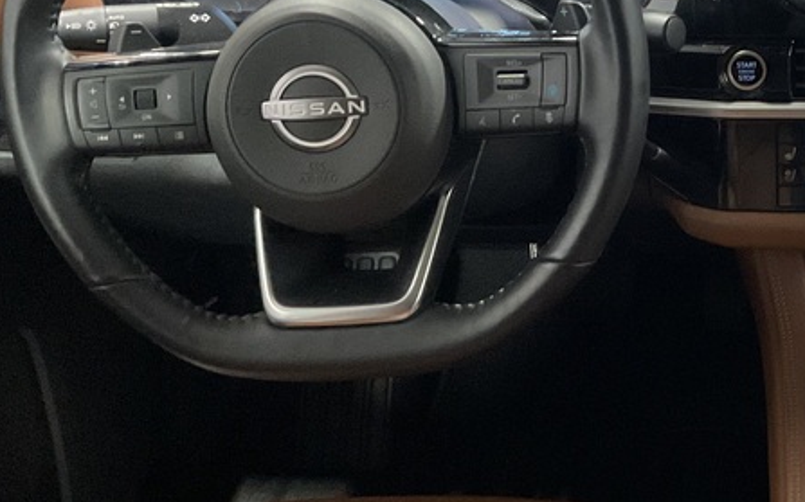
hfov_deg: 29.4
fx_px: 1447
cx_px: 767
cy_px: 146
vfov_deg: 19.6
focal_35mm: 66
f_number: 1.8
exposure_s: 1/25
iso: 320
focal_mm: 3
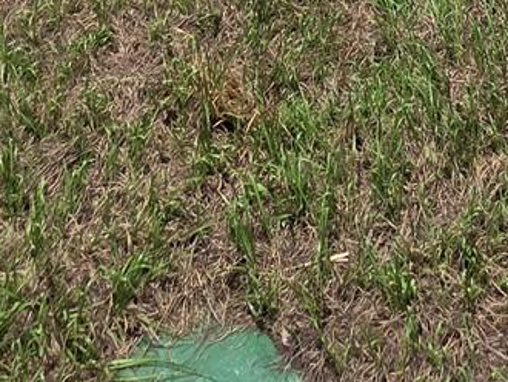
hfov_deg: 30.3
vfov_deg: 15.4
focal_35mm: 63
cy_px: -490
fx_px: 925
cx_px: 368
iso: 50
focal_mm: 2.2
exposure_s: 1/2969
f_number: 2.2
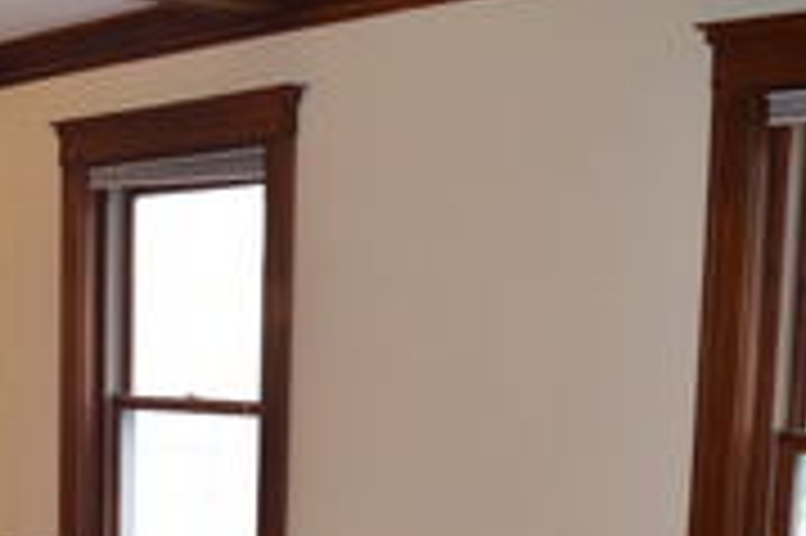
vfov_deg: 19.0
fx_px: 1521
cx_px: 198
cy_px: 626
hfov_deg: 29.2
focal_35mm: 68
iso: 800
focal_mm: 18
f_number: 4.5
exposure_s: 1/80
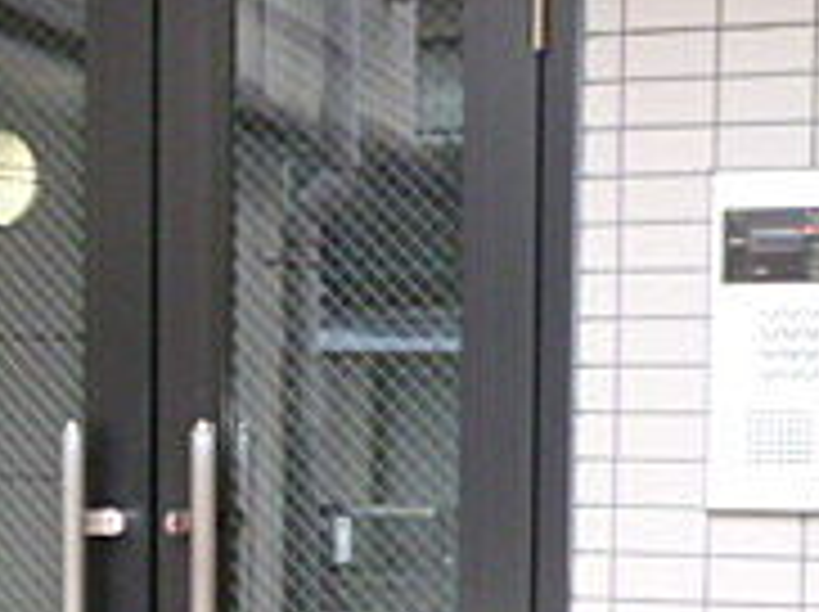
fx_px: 2079
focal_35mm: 88
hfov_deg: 22.1
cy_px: 598
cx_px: 212
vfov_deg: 16.4
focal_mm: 4.5
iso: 100
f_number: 2.8
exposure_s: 1/8
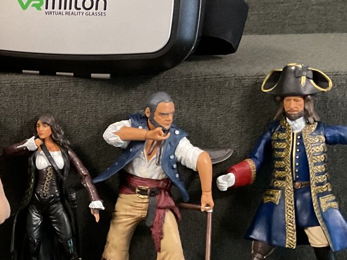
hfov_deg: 23.5
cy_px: 184
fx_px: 782
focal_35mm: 78
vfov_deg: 18.8
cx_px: -31
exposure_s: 1/40
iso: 320
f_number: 1.8
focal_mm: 3
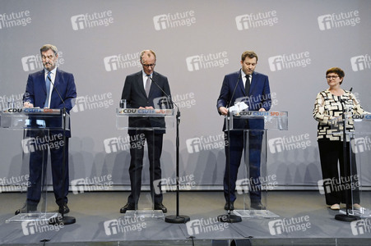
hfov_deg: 54.5
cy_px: 123
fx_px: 360
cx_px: 186
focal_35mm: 35
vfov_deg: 37.8
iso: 12800
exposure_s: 1/640
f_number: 9
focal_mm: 35
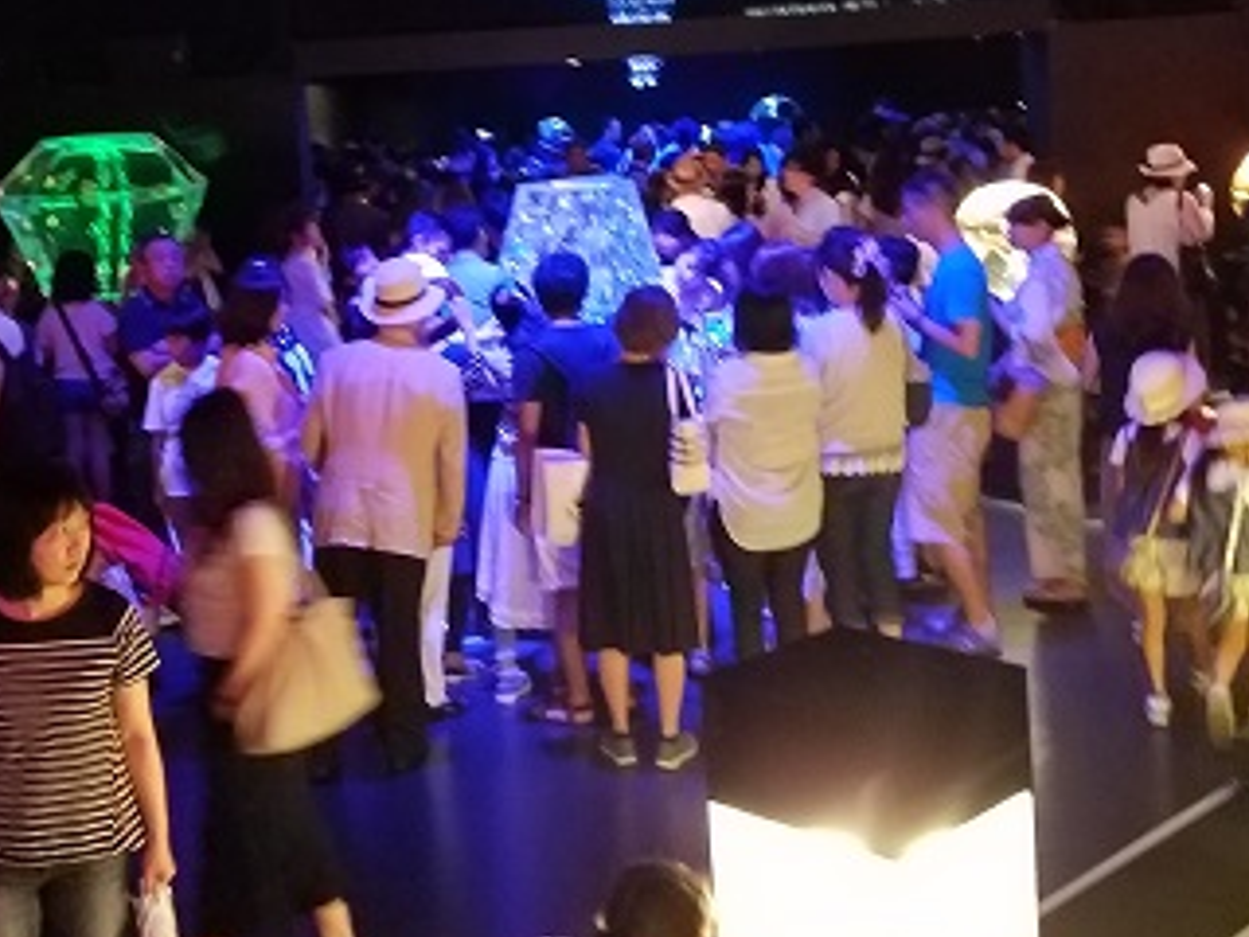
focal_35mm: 52
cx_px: 535
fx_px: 1876
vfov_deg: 27.2
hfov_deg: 36.7
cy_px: 113
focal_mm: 4.2
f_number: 1.7
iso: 800
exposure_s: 1/10
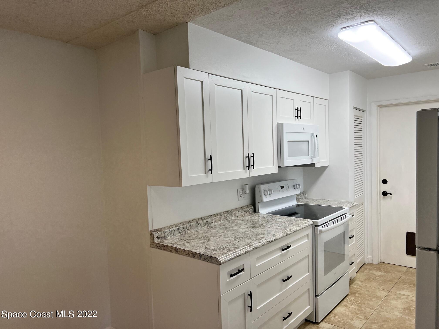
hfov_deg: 67.3
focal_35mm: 26
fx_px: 330
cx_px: 220
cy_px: 164
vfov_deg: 53.1
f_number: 1.5
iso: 64
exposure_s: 1/121
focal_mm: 5.7
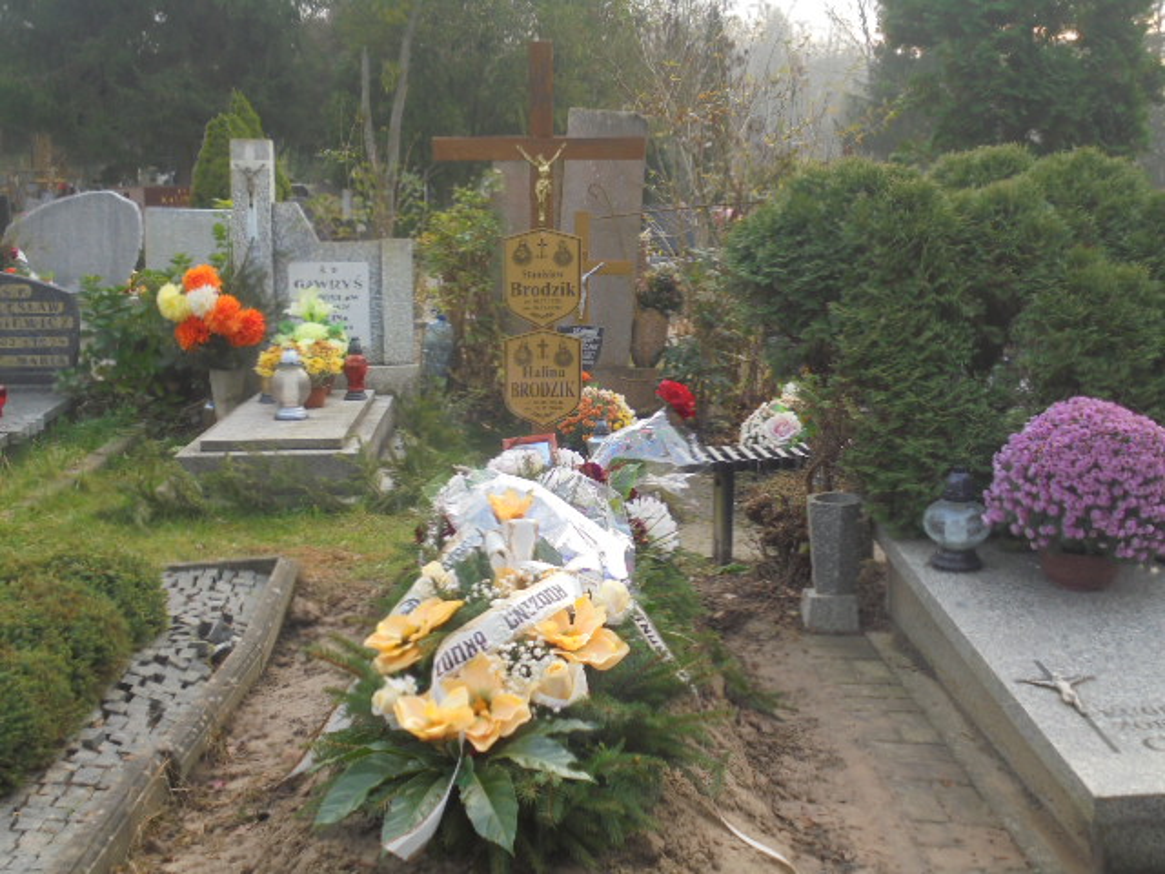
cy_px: 437
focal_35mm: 43
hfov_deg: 43.9
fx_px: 1447
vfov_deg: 33.6
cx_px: 582
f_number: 4.5
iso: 100
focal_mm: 7.8
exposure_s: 1/50
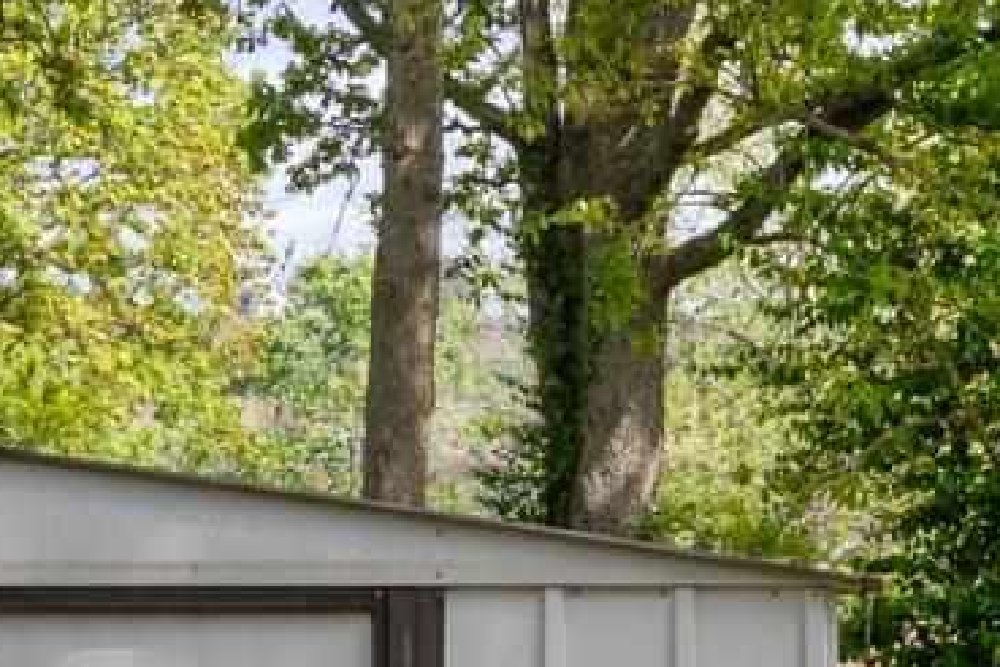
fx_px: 4176
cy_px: 606
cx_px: -57
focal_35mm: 150
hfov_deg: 13.4
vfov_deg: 9.1
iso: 200
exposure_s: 1/60
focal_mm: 14.8
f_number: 9
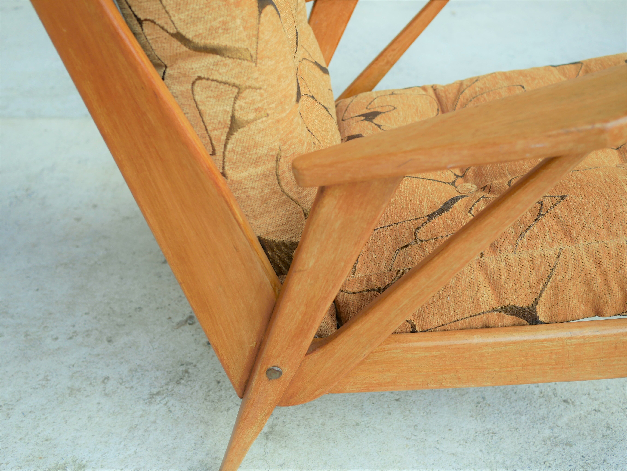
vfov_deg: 36.0
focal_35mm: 40
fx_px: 725
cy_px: 236
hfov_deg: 46.8
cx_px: 314
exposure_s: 1/250
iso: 200
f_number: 2.5
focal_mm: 20
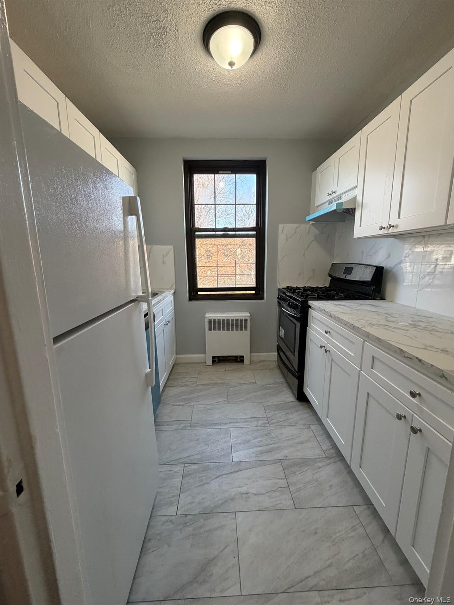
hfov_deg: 85.7
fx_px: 245
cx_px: 227
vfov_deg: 102.1
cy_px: 302
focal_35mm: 14
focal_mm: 2.22
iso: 200
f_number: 2.2
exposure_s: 1/120
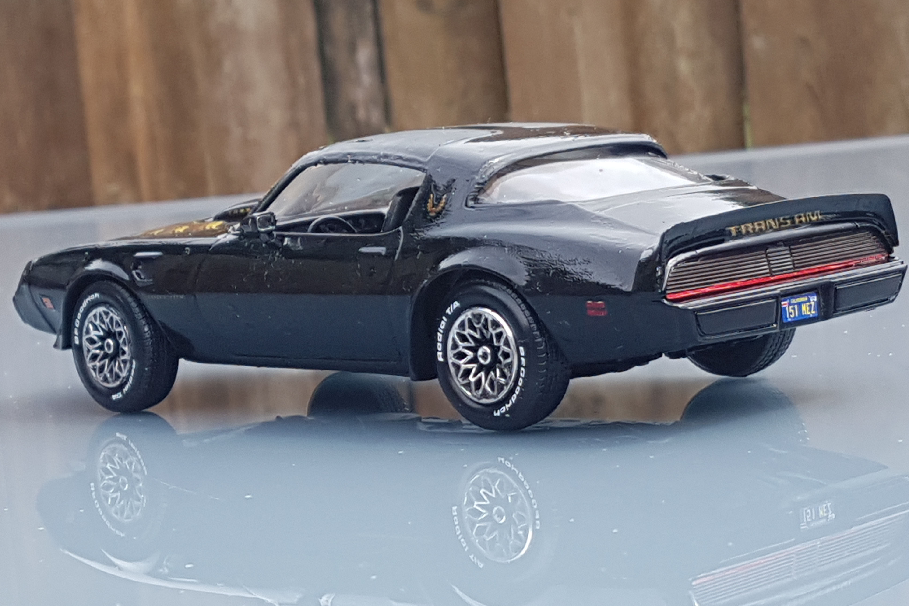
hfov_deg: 65.5
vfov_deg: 46.4
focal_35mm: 28
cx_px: 460
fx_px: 707
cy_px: 304
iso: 40
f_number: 1.7
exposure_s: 1/868
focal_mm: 4.2
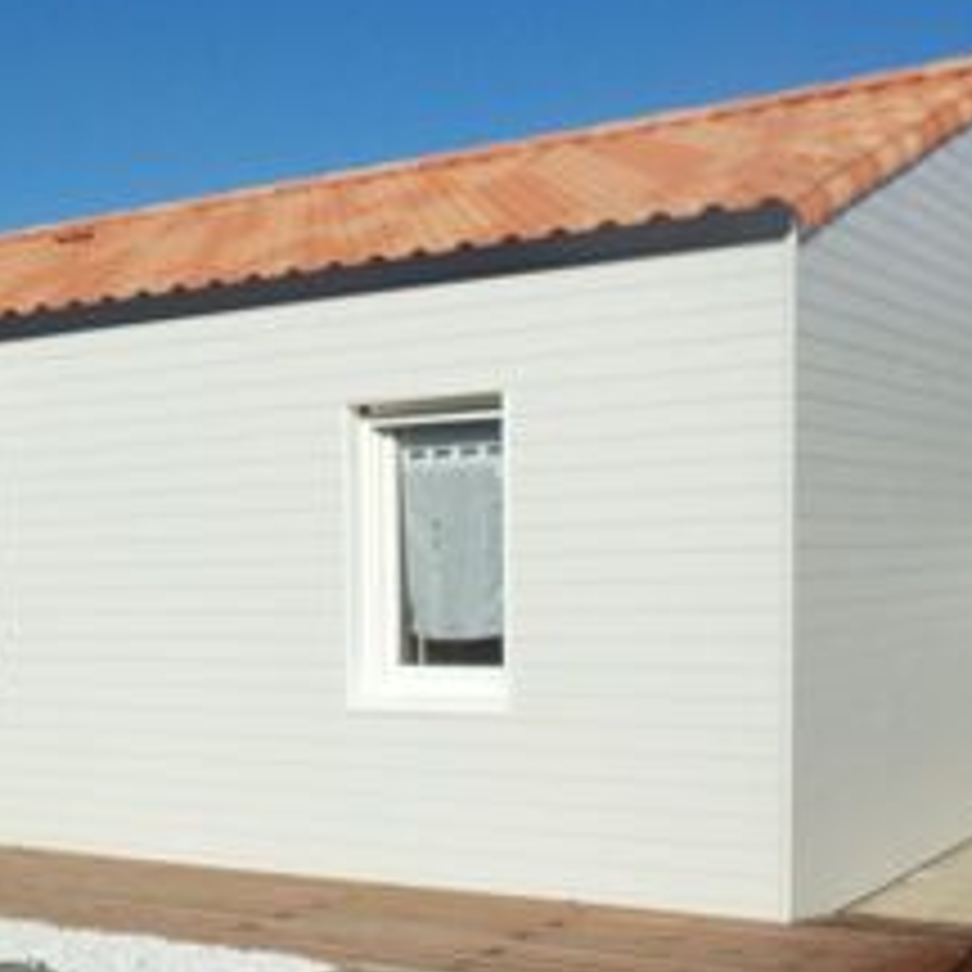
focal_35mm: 57
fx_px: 1811
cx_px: 130
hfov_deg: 29.0
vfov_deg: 29.5
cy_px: 747
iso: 80
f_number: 8.6
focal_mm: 5.2
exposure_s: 1/250
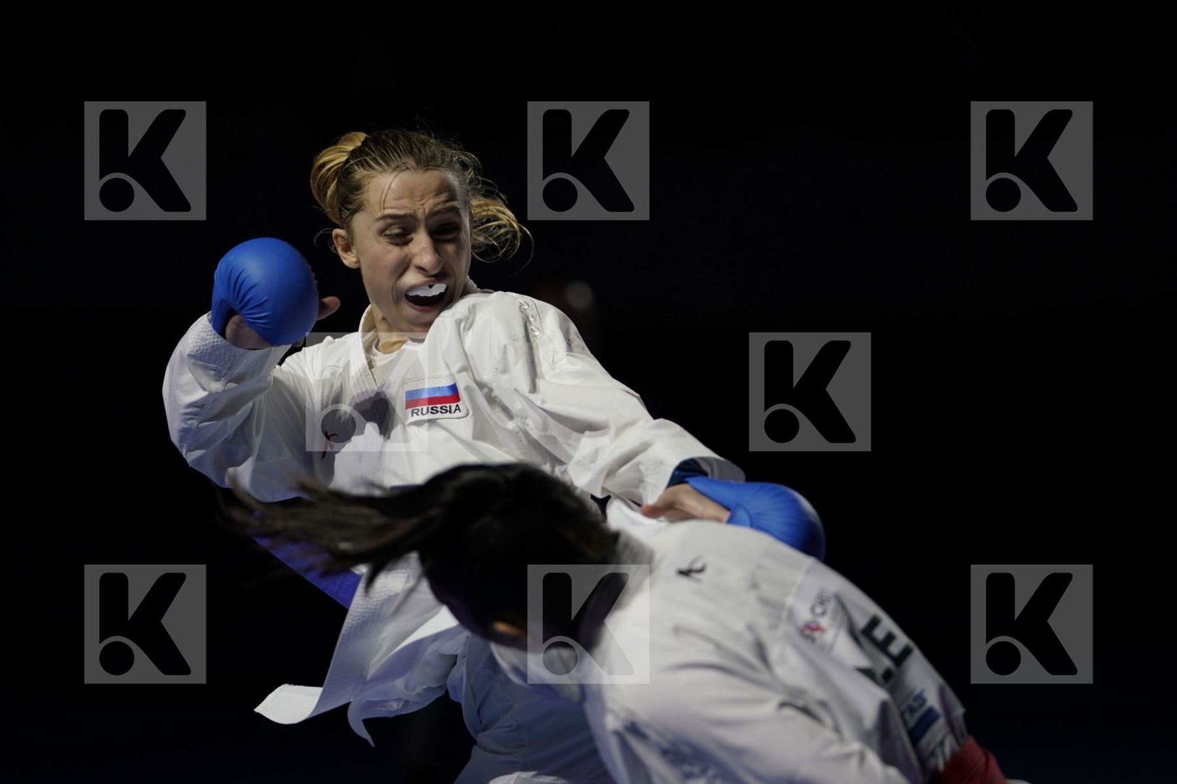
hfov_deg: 12.0
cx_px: 588
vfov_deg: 8.0
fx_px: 5590
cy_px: 392
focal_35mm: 171
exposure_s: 1/1000
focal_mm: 171
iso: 500
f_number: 2.8
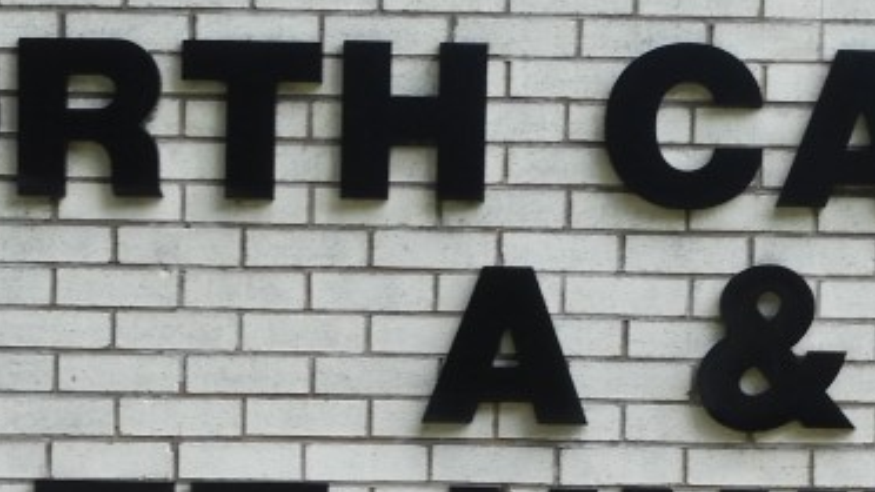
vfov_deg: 6.4
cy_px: 473
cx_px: 703
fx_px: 4407
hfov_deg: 11.3
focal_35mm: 190
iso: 100
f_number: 4
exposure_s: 1/125
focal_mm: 8.1
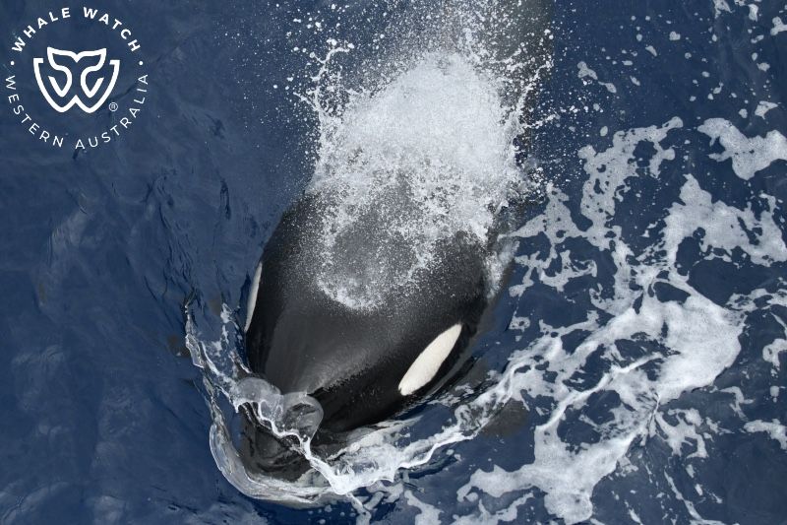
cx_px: 394
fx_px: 1858
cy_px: 262
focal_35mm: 85
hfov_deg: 23.9
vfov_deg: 16.1
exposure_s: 1/8000
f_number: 5.6
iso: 2000
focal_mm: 85
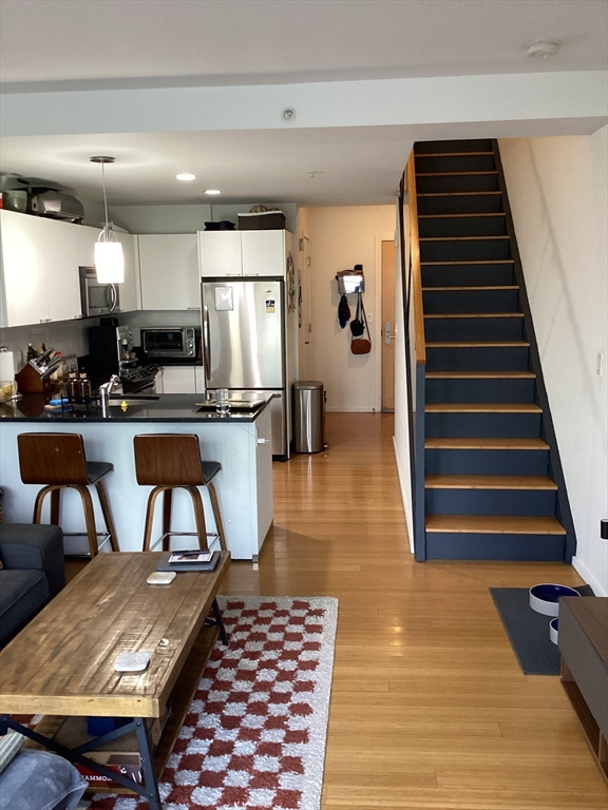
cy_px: 405
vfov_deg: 58.4
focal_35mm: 31
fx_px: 726
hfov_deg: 45.4
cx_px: 304
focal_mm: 3.3
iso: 250
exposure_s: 1/60
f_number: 2.4
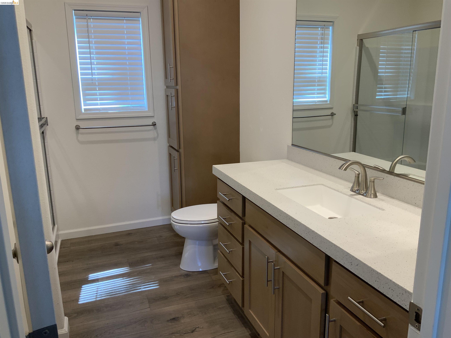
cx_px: 226
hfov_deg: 61.7
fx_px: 378
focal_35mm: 29
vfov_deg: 48.2
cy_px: 169
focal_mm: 3
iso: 40
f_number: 1.8
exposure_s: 1/60
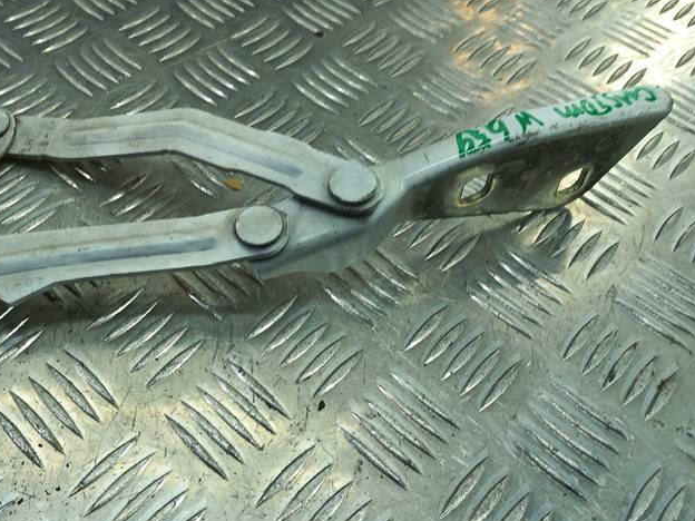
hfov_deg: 44.1
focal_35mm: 41
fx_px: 823
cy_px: 189
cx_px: 164
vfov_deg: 34.9
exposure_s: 1/50
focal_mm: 4.6
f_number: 1.8
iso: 40
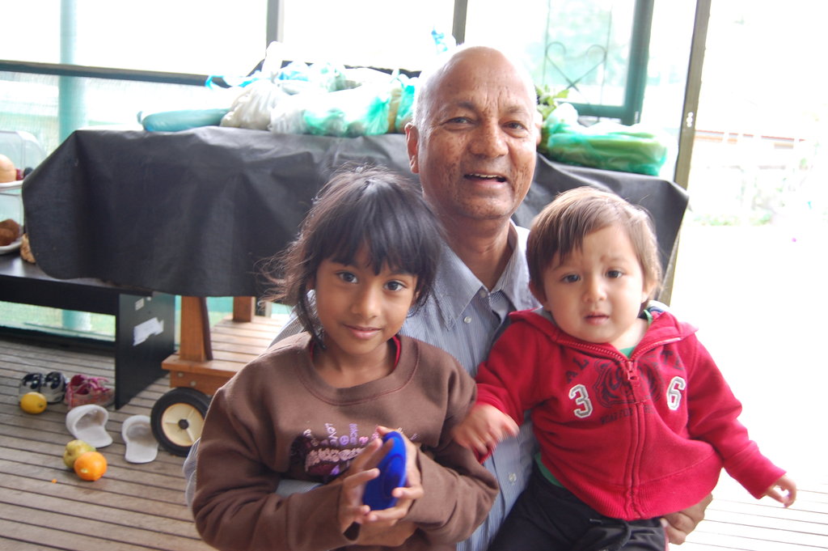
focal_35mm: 33
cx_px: 414
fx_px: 758
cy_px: 276
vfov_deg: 39.9
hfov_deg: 57.3
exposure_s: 1/30
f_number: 3.8
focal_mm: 22
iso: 400
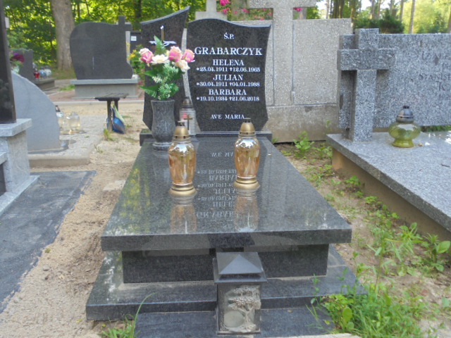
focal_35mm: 34
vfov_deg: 41.8
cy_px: 169
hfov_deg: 54.0
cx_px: 226
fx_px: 443
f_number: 4
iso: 100
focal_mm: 6.1
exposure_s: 1/30
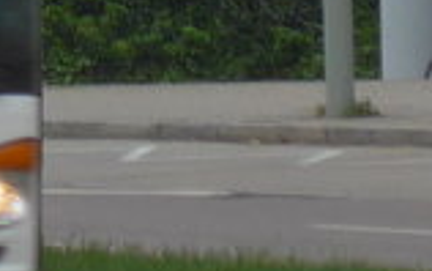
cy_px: -712
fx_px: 9791
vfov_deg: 1.6
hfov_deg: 2.5
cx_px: -571
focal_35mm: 831
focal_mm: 20.4
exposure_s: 1/160
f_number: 4.8
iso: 160
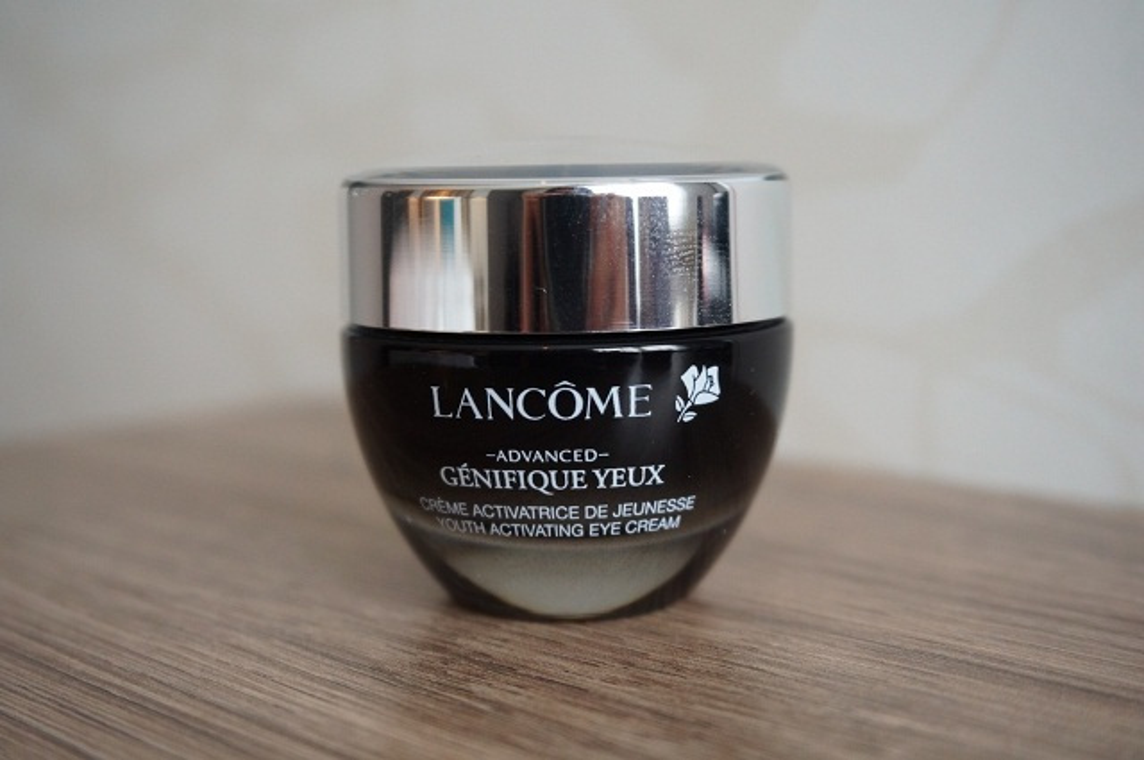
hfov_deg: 45.0
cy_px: 380
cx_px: 572
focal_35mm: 44
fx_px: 1381
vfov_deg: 30.8
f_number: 4.5
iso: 640
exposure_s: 1/60
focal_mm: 29
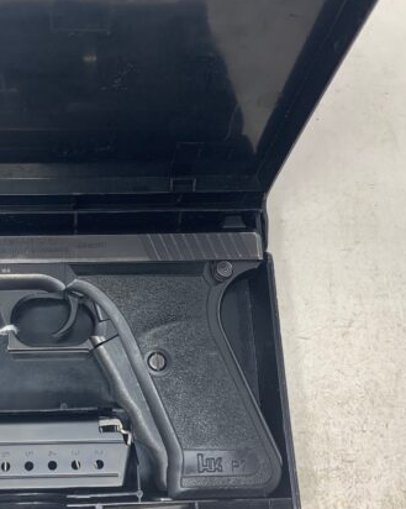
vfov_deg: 49.1
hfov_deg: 38.4
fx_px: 556
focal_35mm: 37
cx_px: 73
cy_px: 272
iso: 50
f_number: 1.8
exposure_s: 1/120
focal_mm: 4.25
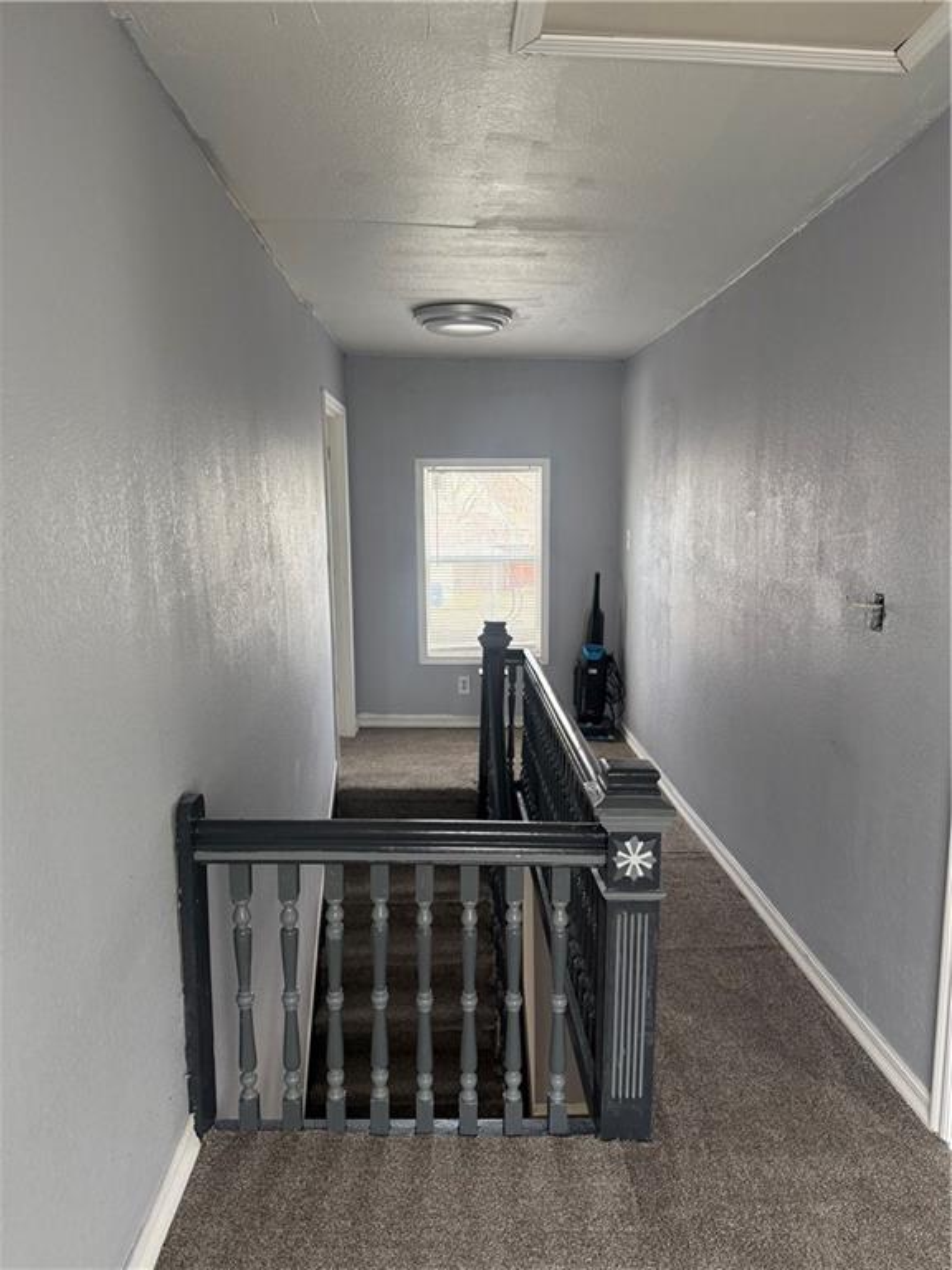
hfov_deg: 56.8
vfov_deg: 71.6
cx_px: 476
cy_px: 635
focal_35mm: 24
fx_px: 880
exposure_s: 1/86
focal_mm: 6.76
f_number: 1.78
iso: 200
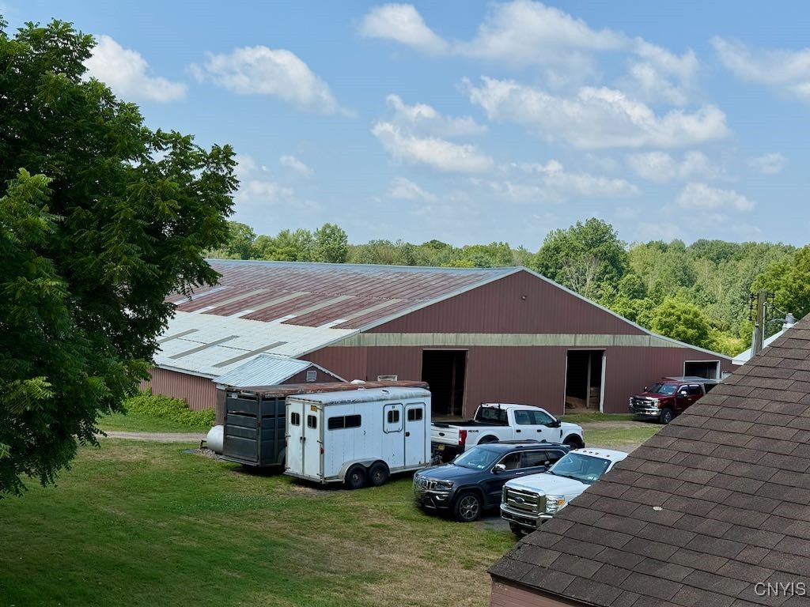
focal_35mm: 48
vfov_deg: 30.3
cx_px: 405
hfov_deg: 39.7
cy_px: 304
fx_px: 1123
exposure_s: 1/4329
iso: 64
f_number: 1.78
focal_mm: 6.76
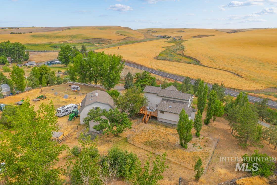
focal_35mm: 22
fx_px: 169
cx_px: 138
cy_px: 92
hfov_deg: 78.6
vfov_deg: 57.2
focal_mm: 8.38
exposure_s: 1/80
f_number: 2.8
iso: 130
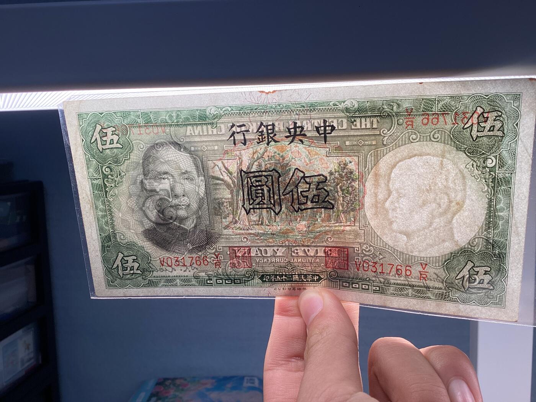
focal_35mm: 31
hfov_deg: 58.4
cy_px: 201
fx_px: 480
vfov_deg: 45.4
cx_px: 268
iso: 32
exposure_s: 1/100
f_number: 2.4
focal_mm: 3.3
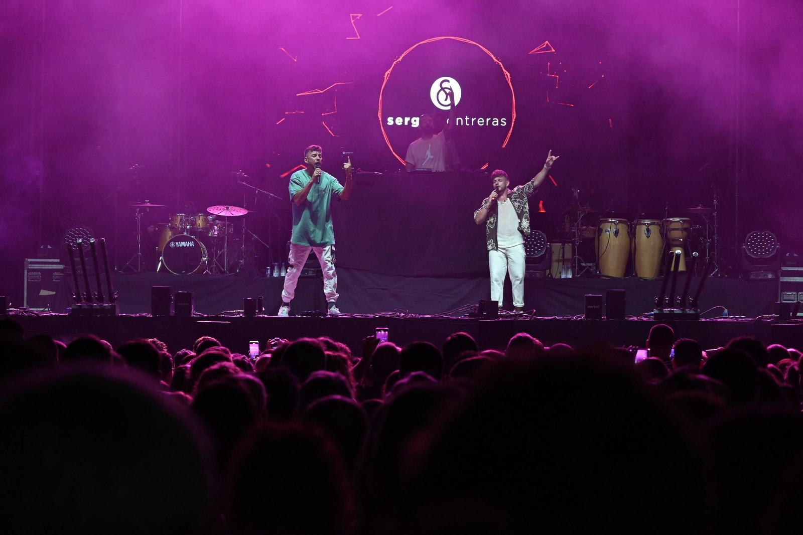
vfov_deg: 11.3
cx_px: 402
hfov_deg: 16.9
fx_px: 2709
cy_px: 268
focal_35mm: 122
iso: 5000
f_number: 6.3
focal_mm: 81
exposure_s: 1/200
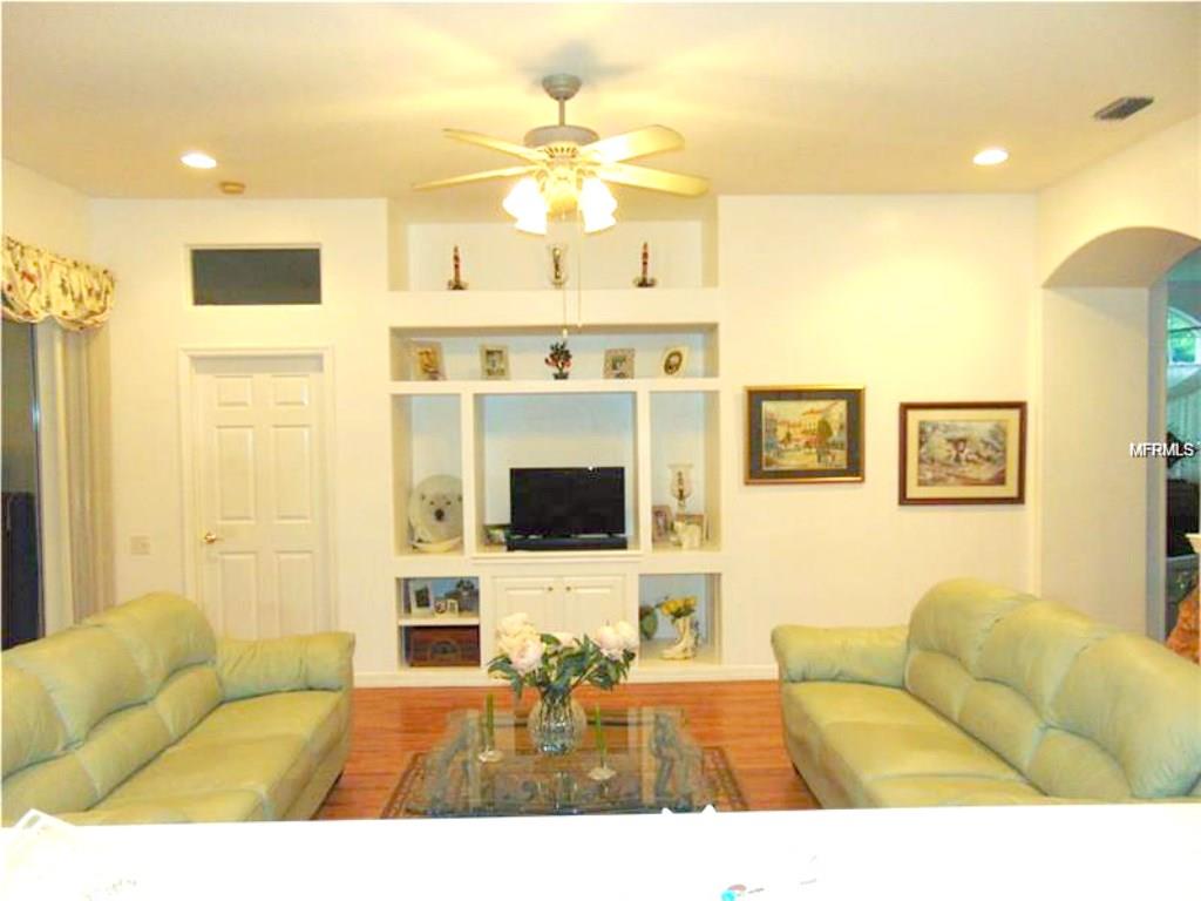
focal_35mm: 25
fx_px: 867
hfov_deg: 69.4
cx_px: 600
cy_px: 450
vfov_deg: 54.9
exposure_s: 1/30
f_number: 3
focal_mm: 4.5
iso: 200
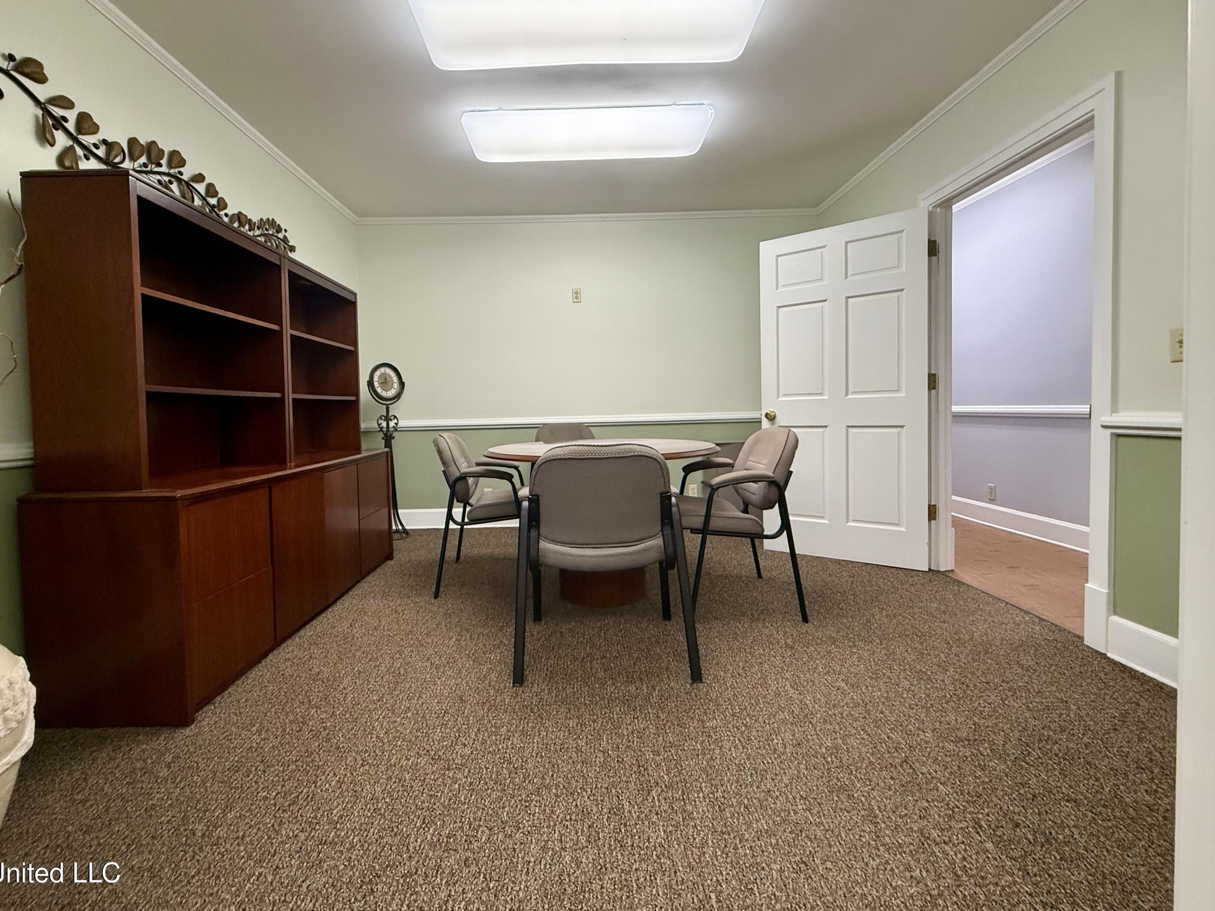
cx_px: 571
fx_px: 526
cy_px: 429
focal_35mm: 15
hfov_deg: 98.1
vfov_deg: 81.7
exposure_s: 1/120
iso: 320
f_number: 2.2
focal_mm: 2.22
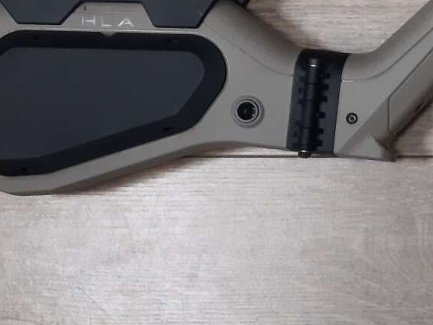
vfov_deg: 13.2
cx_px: 834
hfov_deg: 14.8
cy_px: 102
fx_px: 1402
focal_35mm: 112
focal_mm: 4.6
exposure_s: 1/50
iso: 100
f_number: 2
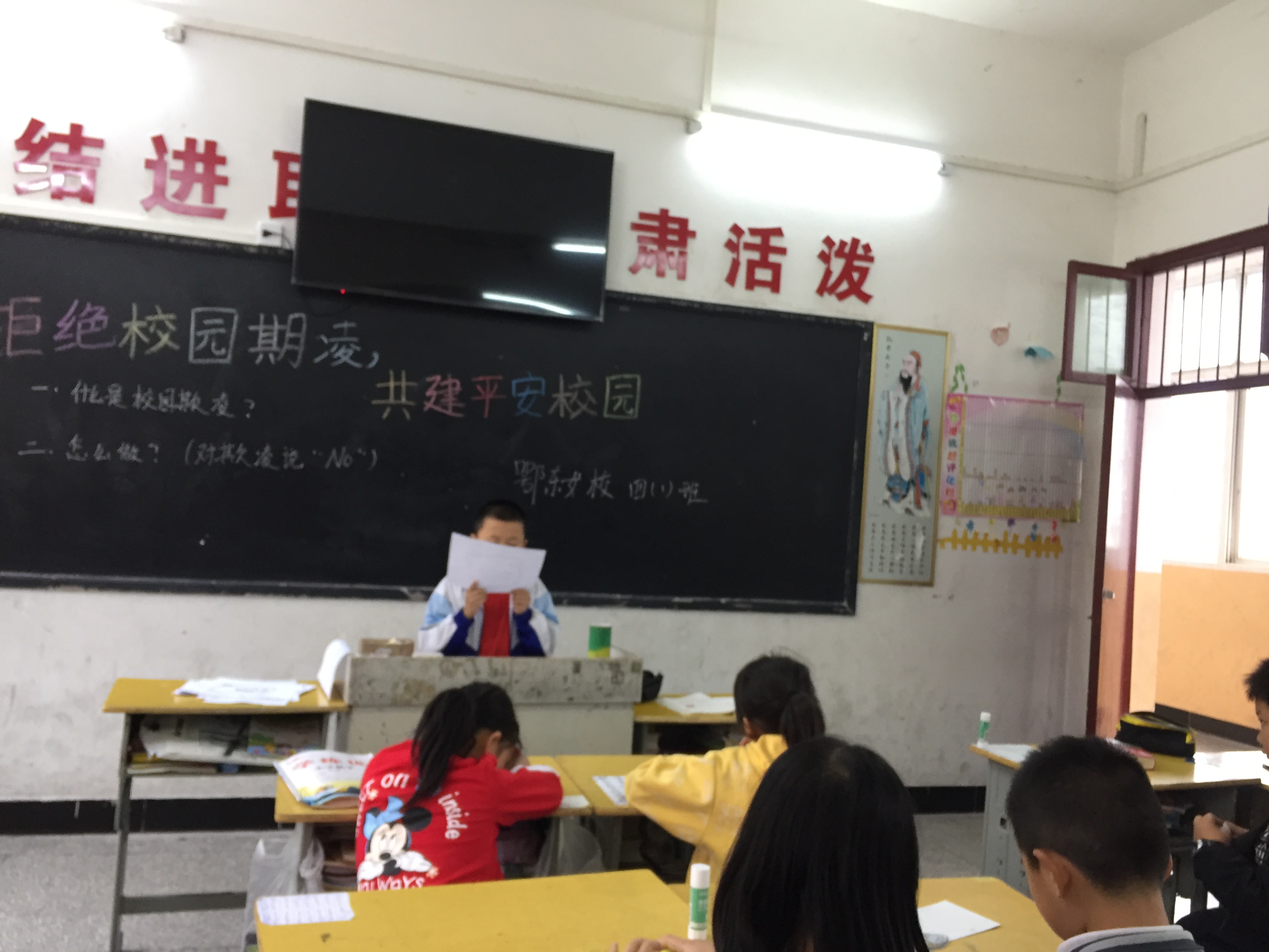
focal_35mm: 29
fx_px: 1063
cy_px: 476
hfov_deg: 61.7
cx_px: 634
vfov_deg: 48.2
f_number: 2.2
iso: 160
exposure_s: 1/33
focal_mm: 4.15
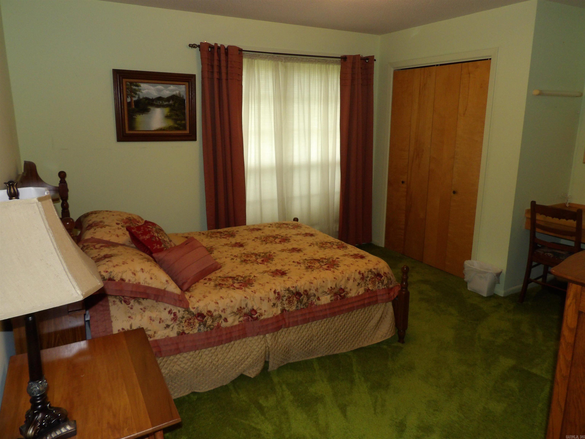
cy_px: 220
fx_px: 406
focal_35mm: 24
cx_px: 292
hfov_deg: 71.6
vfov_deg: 56.8
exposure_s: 1/33
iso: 200
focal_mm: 4.3
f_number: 3.2
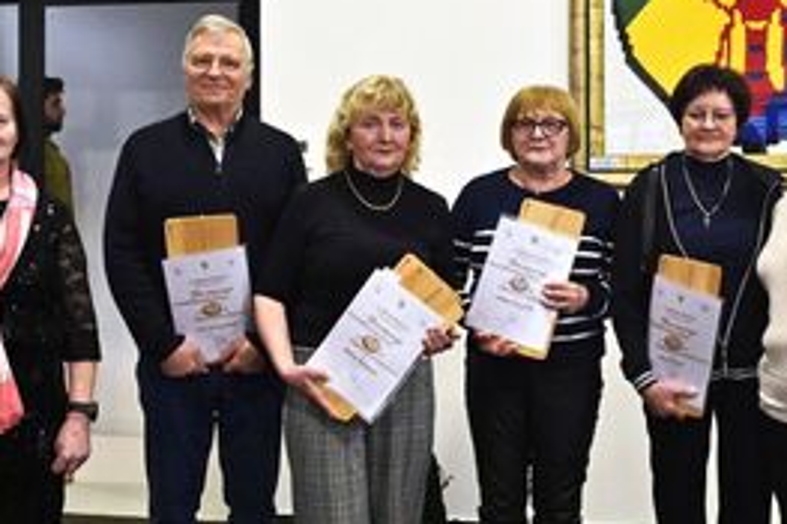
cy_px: 189
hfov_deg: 33.4
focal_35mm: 60
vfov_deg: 22.5
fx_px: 1311
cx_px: 428
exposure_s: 1/320
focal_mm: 35
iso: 5000
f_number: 4.5
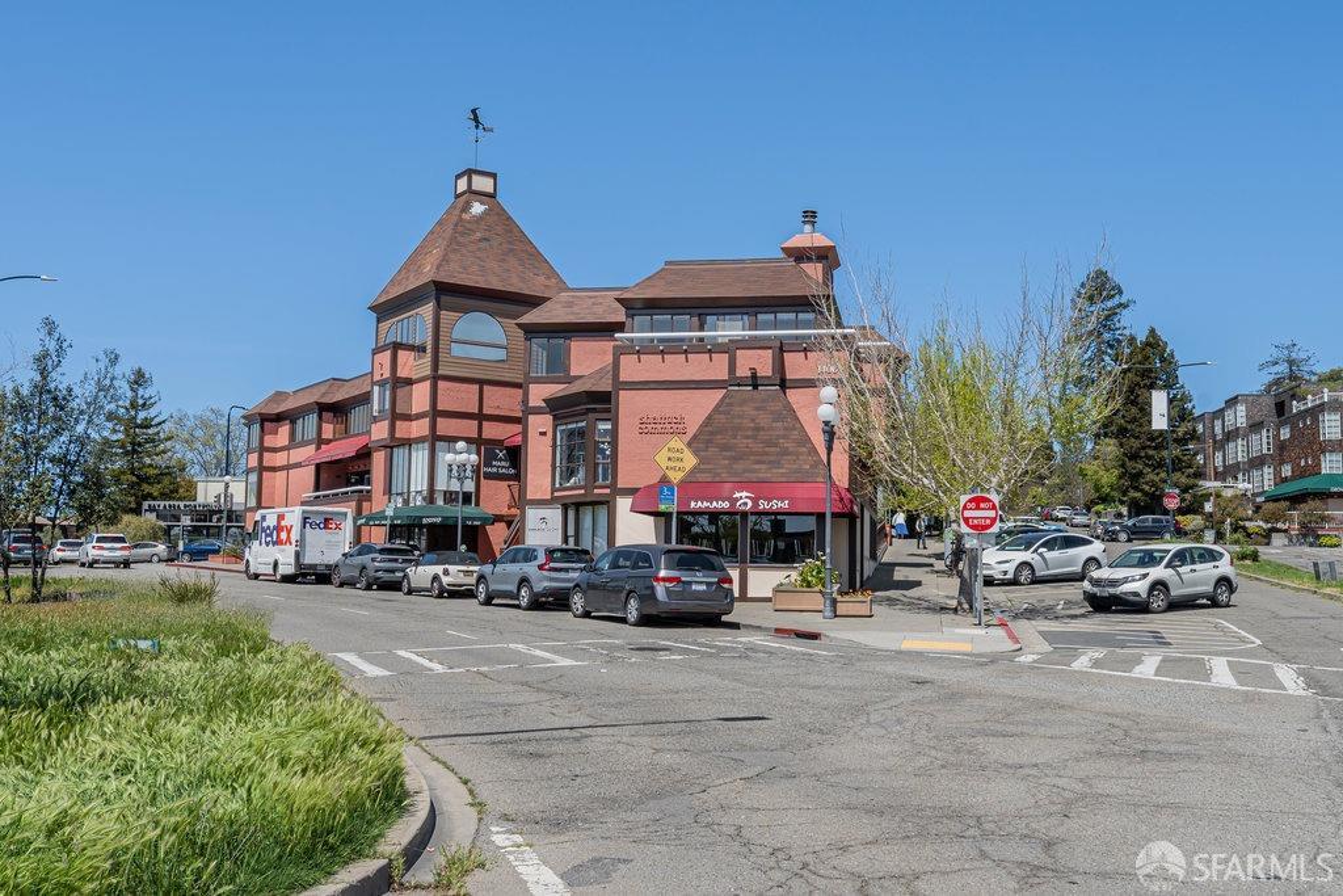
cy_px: 448
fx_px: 1343
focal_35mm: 36
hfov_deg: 53.1
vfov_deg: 36.9
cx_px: 672
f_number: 10
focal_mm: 24
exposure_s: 1/200
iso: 100
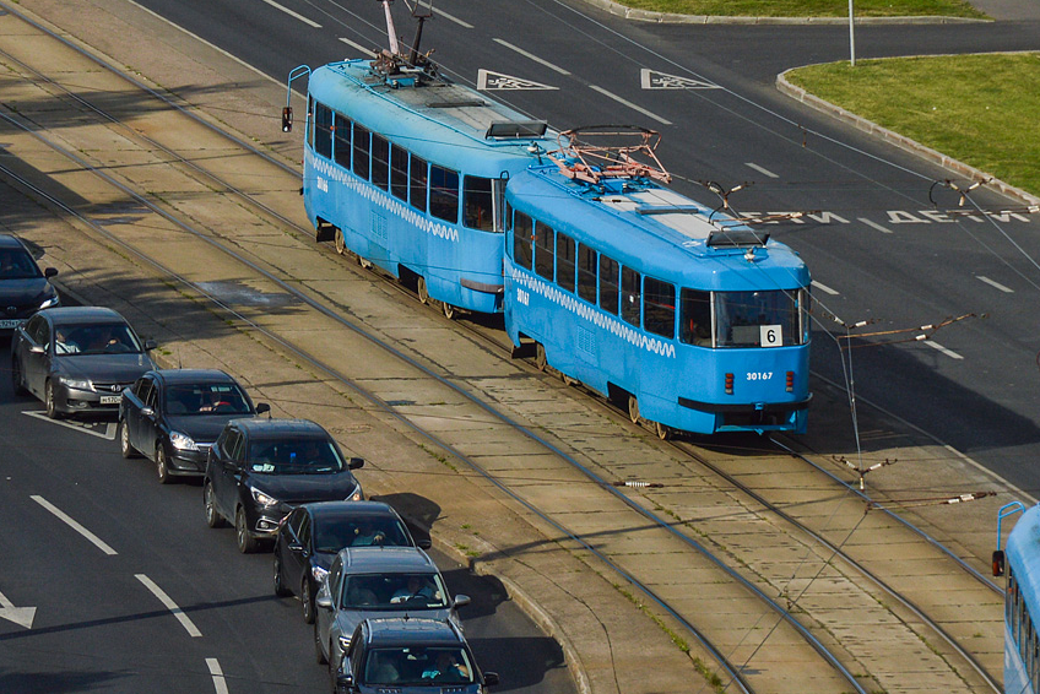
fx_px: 8582
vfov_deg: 4.6
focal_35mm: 297
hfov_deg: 6.9
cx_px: 633
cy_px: 407
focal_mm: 140
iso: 100
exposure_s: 1/640
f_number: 9
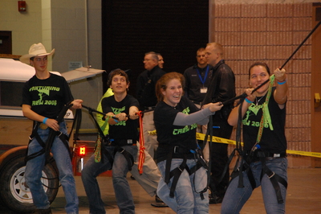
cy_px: 107
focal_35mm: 188
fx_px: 1670
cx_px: 160
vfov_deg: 7.3
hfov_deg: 11.0
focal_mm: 125
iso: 1600
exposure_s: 1/60
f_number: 6
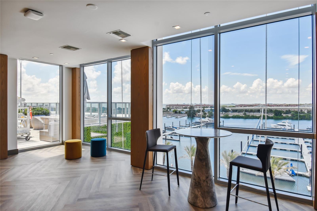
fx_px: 185
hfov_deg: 81.2
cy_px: 106
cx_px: 158
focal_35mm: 21
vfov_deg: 59.5
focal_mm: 14
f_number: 7.1
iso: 100
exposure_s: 1/200
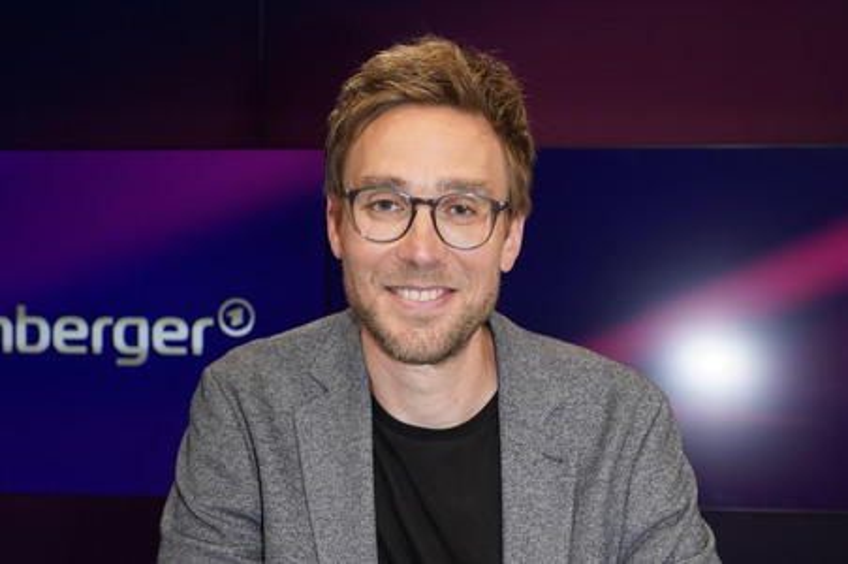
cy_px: 282
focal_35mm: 39
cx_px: 424
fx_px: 918
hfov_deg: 49.6
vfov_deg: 34.2
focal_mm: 39
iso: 2000
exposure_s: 1/160
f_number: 5.6
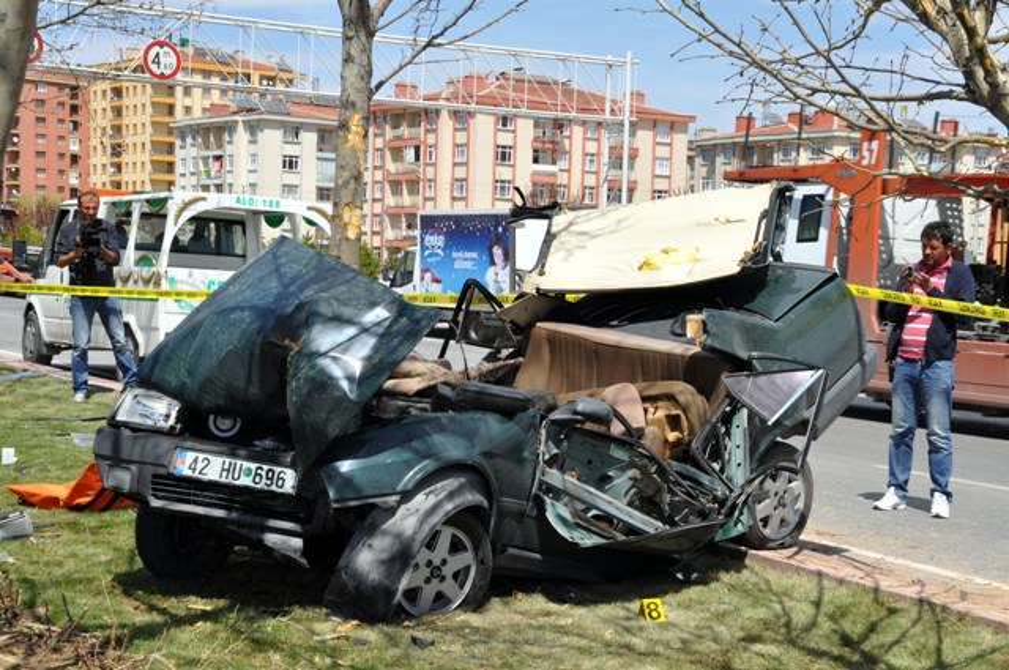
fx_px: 1889
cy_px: 335
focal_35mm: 68
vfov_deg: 20.1
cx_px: 504
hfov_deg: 29.9
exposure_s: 1/200
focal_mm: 45
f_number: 13
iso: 200
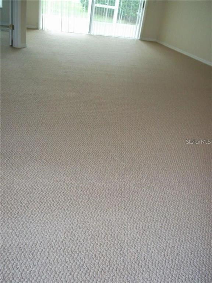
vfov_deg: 51.4
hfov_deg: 39.7
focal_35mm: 36
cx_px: 106
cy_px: 142
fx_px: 294
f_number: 3.1
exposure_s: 1/30
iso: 320
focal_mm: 6.5
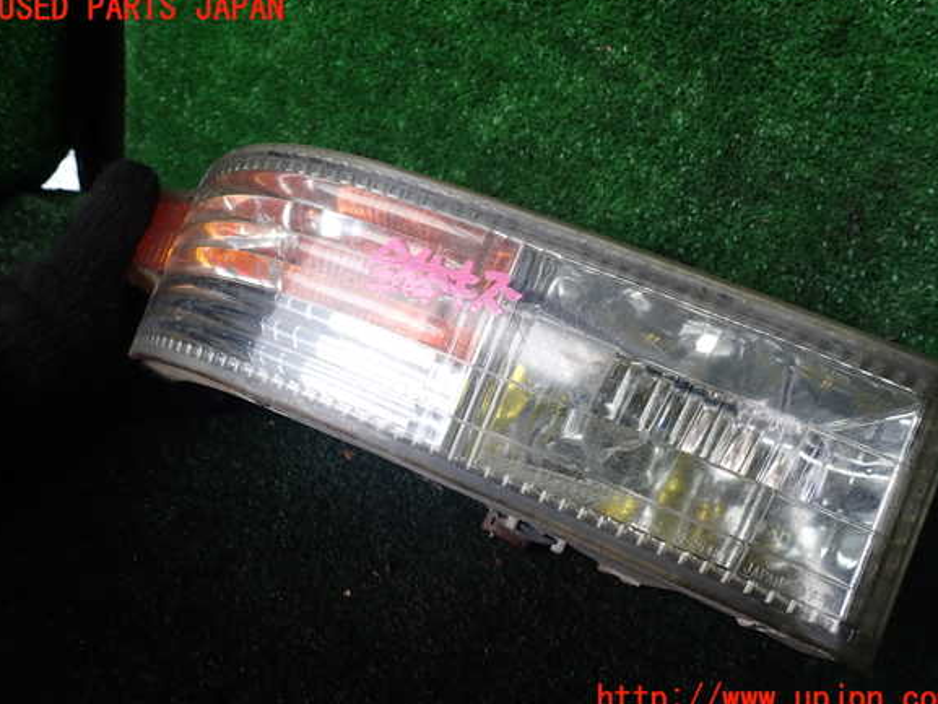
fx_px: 705
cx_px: 476
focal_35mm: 26
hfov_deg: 67.3
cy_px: 354
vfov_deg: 53.1
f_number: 2.8
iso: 100
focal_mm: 4.5
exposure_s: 1/60
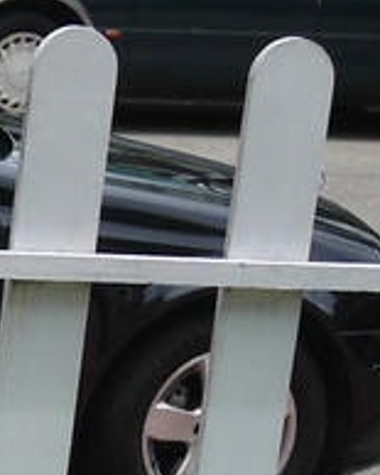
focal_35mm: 242
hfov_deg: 6.1
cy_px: 972
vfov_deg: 7.6
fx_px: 3405
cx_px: -574
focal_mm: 20
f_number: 2.8
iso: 160
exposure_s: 1/2000
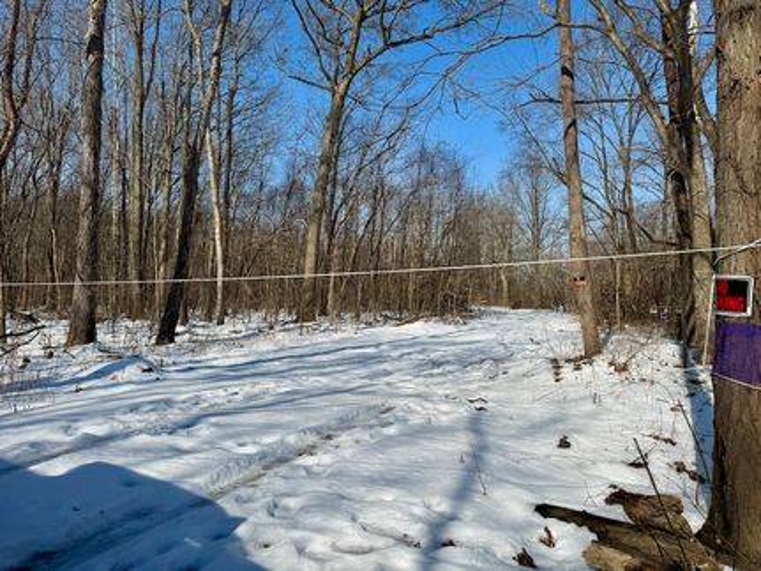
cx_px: 380
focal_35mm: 24
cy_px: 286
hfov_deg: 71.6
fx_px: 527
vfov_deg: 56.8
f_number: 1.78
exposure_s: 1/9009
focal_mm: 6.76
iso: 80
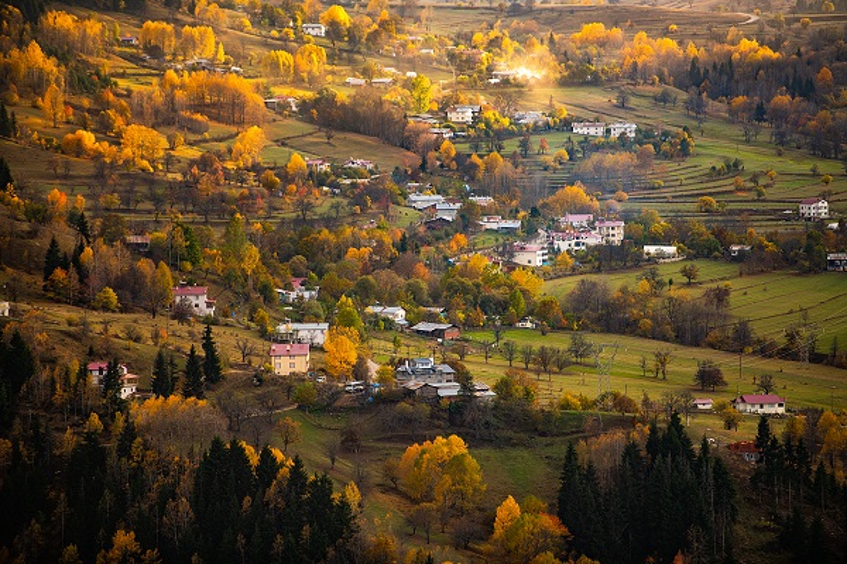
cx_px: 424
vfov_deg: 6.9
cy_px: 282
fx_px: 4705
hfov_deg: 10.3
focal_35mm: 200
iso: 64
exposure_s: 1/160
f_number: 2.8
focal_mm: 200
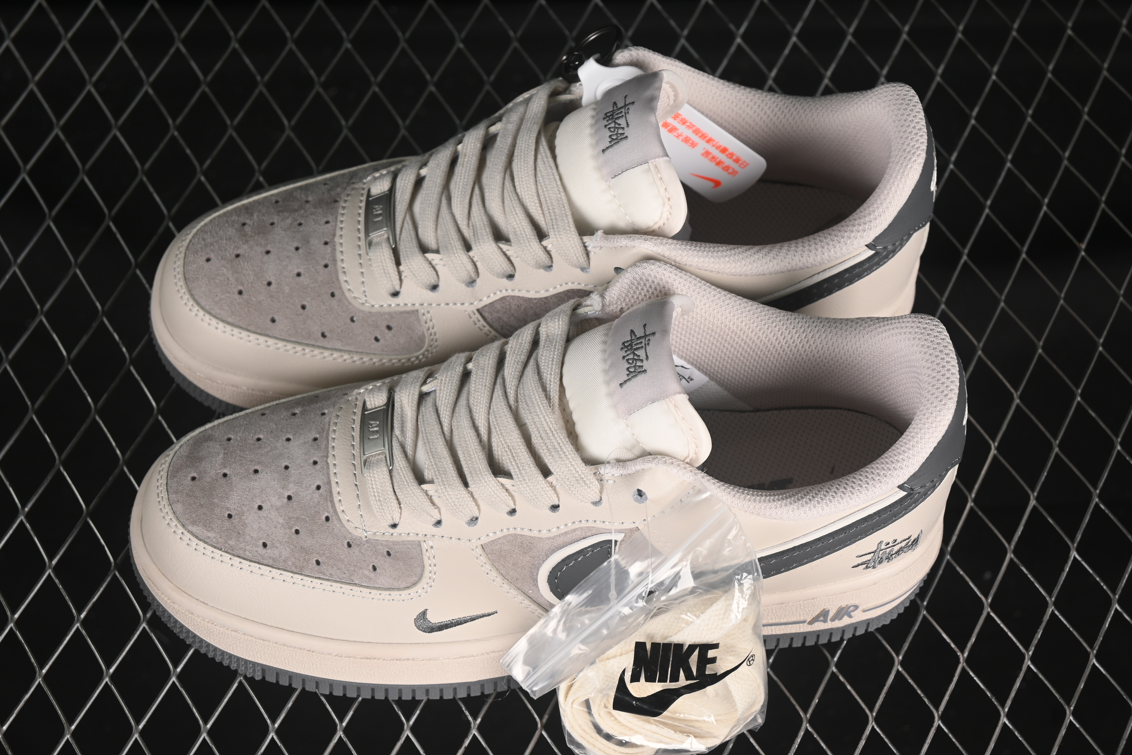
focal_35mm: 76
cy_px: 373
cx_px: 560
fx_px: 2390
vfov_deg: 18.0
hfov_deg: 26.6
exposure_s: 1/80
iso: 160
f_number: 7.1
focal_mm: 50
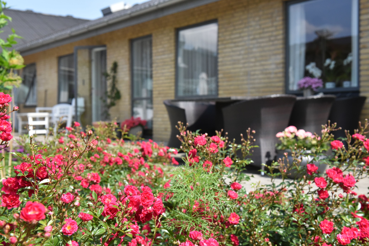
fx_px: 461
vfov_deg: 29.9
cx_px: 184
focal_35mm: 45
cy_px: 123
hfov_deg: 43.6
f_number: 7.1
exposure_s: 1/4000
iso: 3200
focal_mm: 45
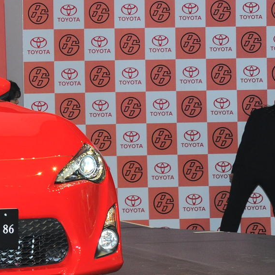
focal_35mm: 189
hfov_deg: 9.0
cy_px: 44
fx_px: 1699
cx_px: -151
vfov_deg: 9.2
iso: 4000
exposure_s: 1/200
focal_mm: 70
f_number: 8
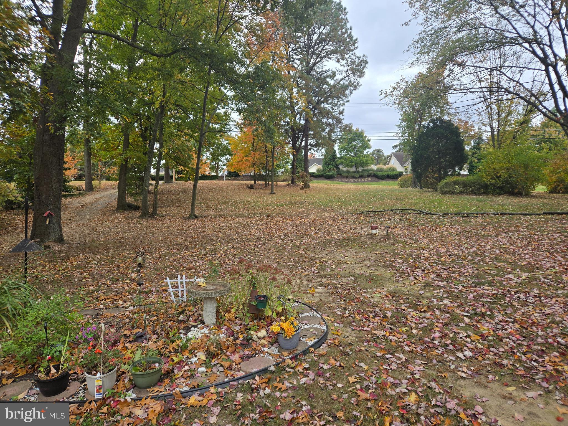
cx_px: 284
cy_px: 213
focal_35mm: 23
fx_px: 377
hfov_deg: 73.9
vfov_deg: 58.9
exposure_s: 1/411
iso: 25
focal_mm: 5.4
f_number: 1.8
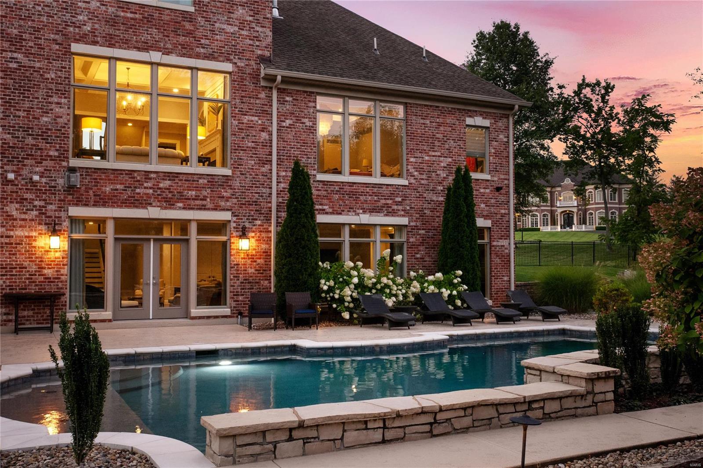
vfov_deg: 36.9
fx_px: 703
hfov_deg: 53.1
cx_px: 352
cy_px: 234
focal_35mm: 36
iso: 400
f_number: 8
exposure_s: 1/10
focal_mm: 18
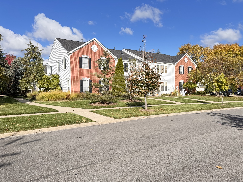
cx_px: 122
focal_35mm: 24
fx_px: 168
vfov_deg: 56.8
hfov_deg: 71.6
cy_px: 91
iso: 80
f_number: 1.78
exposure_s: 1/1721
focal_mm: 6.76
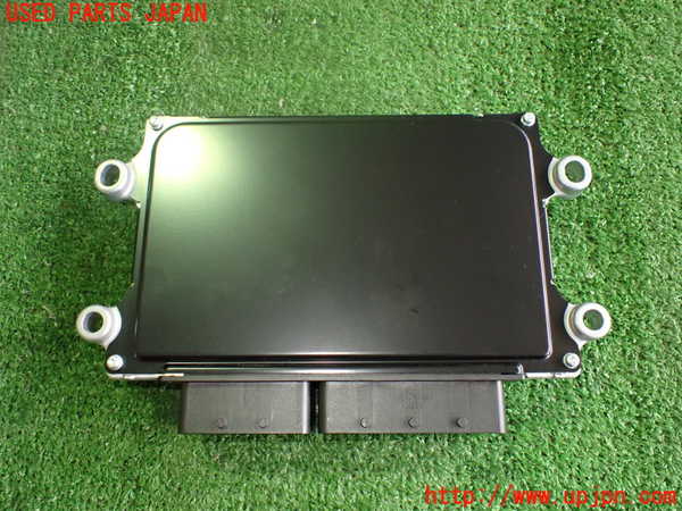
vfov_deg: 46.8
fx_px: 591
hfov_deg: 60.0
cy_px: 256
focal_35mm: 30
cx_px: 341
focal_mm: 5.4
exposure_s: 1/125
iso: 800
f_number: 2.3
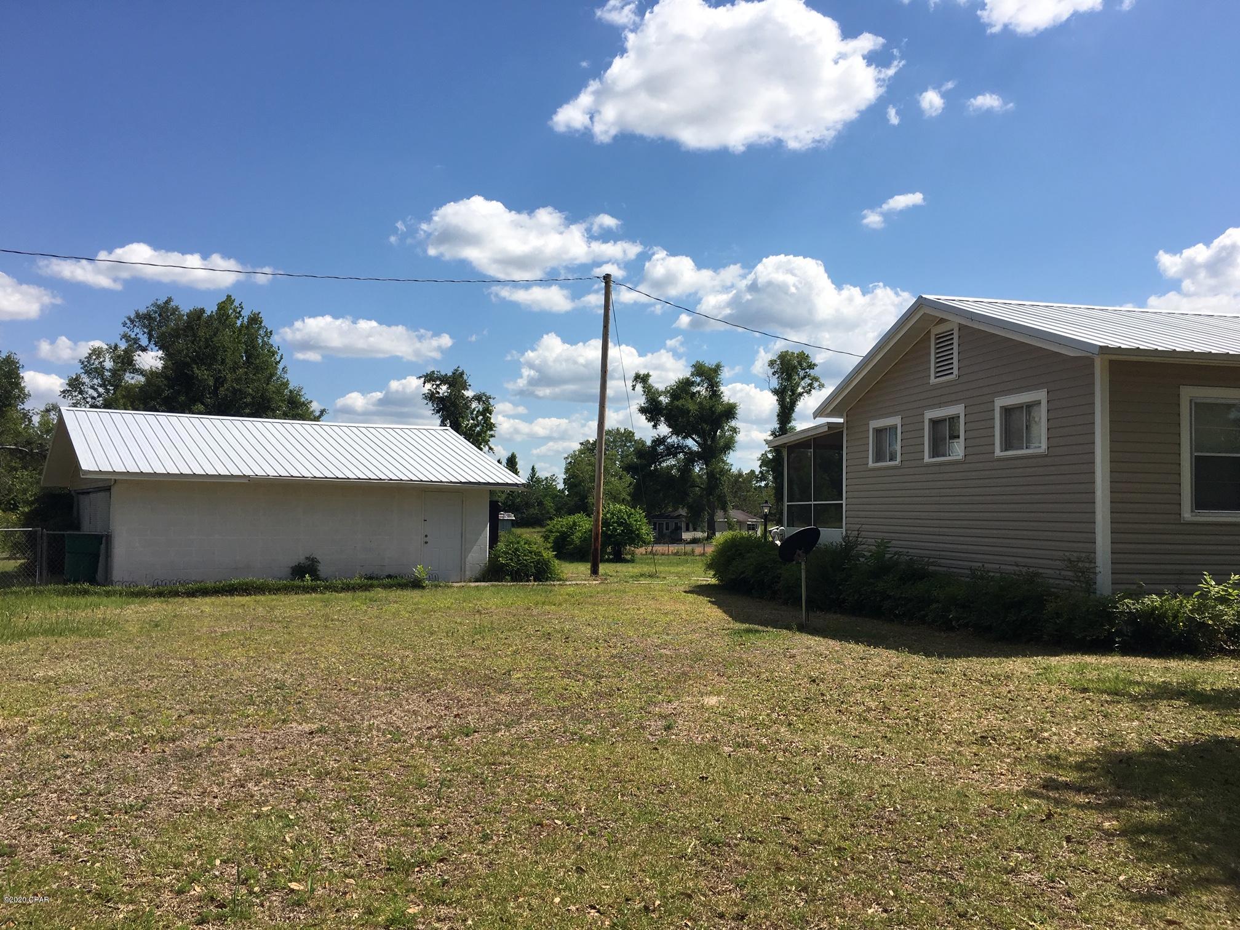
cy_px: 465
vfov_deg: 48.2
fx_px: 1039
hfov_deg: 61.7
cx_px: 620
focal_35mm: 29
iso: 25
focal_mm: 4.15
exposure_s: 1/2262
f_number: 2.2
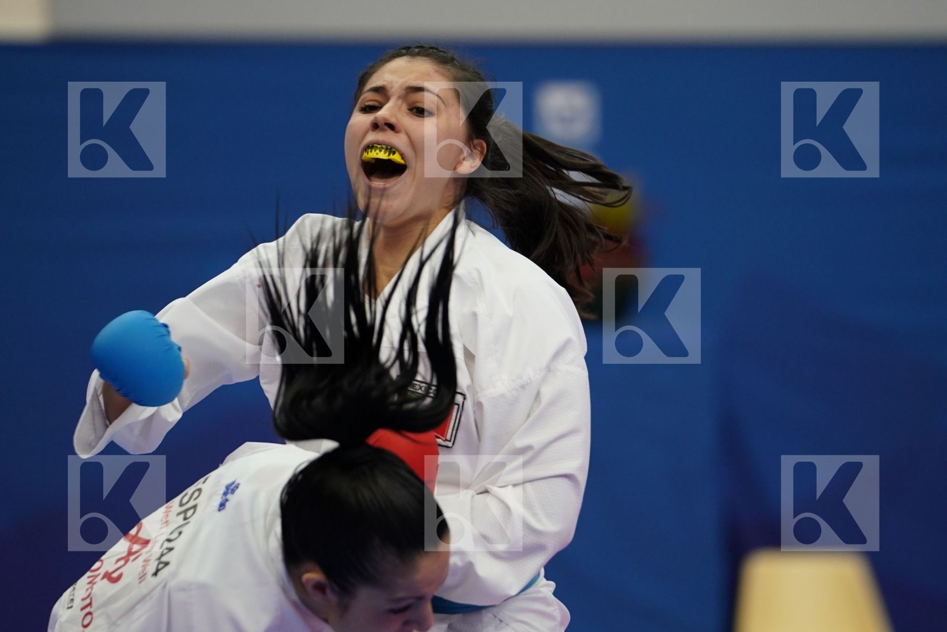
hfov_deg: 6.9
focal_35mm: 300
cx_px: 474
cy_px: 316
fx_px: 7891
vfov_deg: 4.6
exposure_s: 1/1000
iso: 1250
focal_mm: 200
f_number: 2.8
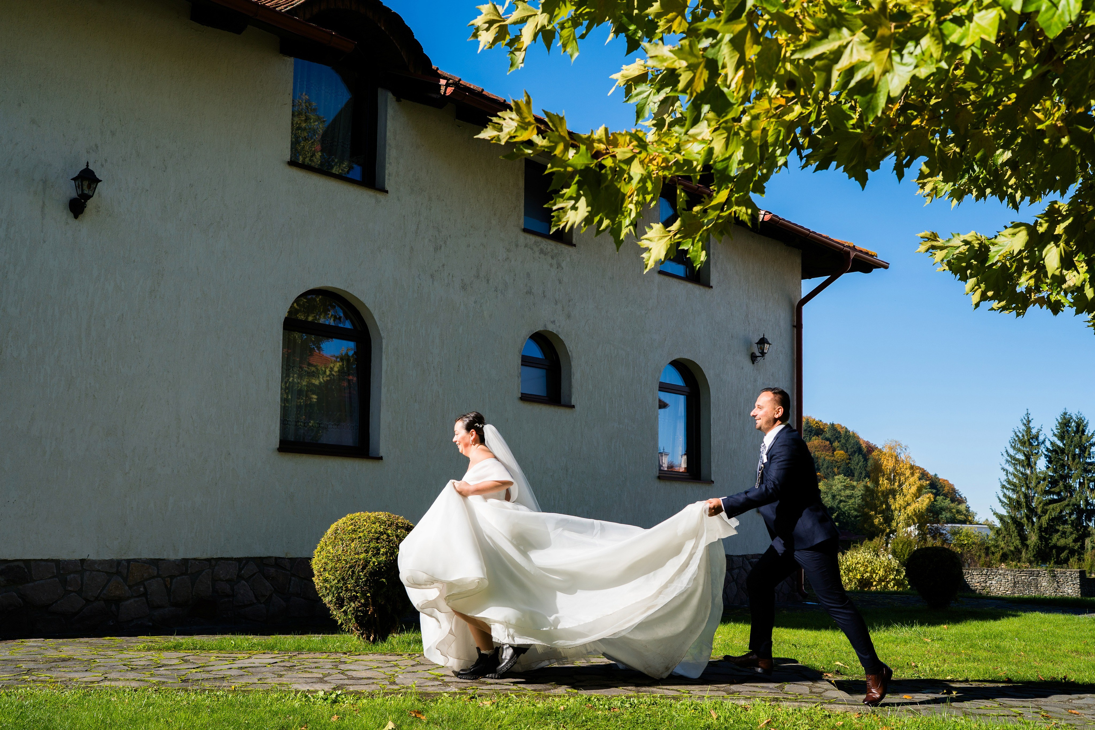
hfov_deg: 54.4
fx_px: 1065
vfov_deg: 37.9
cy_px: 365
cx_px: 548
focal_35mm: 35
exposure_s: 1/1000
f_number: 4.5
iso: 100
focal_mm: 35
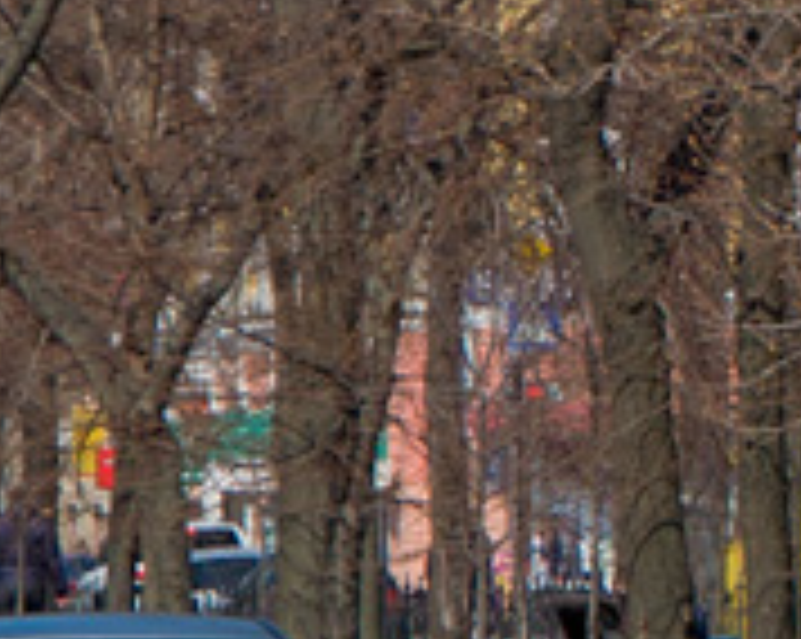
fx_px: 17554
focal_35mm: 741
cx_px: 2344
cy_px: -97
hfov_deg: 2.6
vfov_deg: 2.1
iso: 200
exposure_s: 1/800
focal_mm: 75
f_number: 7.1
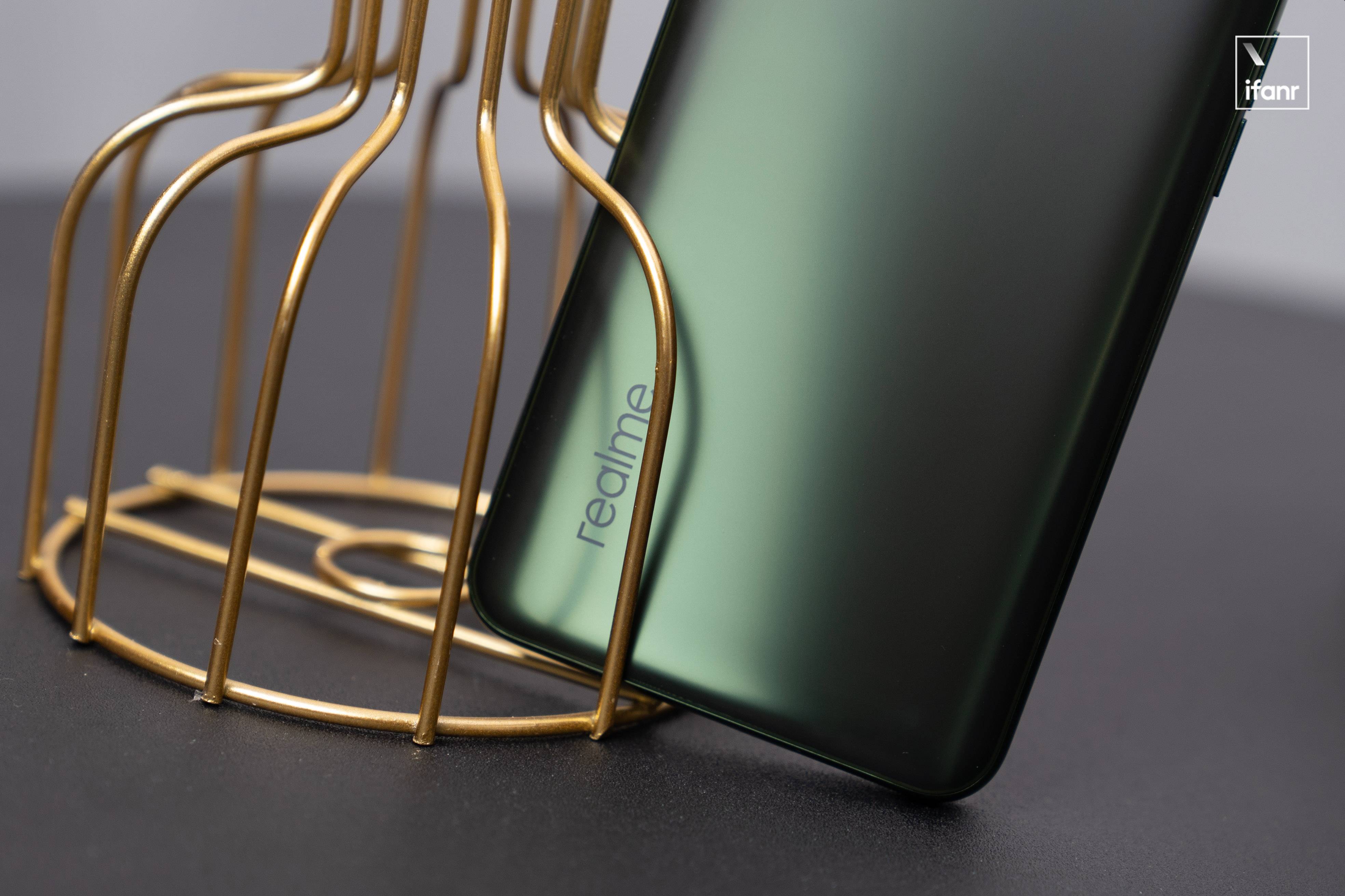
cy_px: 448
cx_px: 672
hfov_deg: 19.5
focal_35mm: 105
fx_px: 3923
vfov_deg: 13.0
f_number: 3.5
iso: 250
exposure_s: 1/80
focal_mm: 70
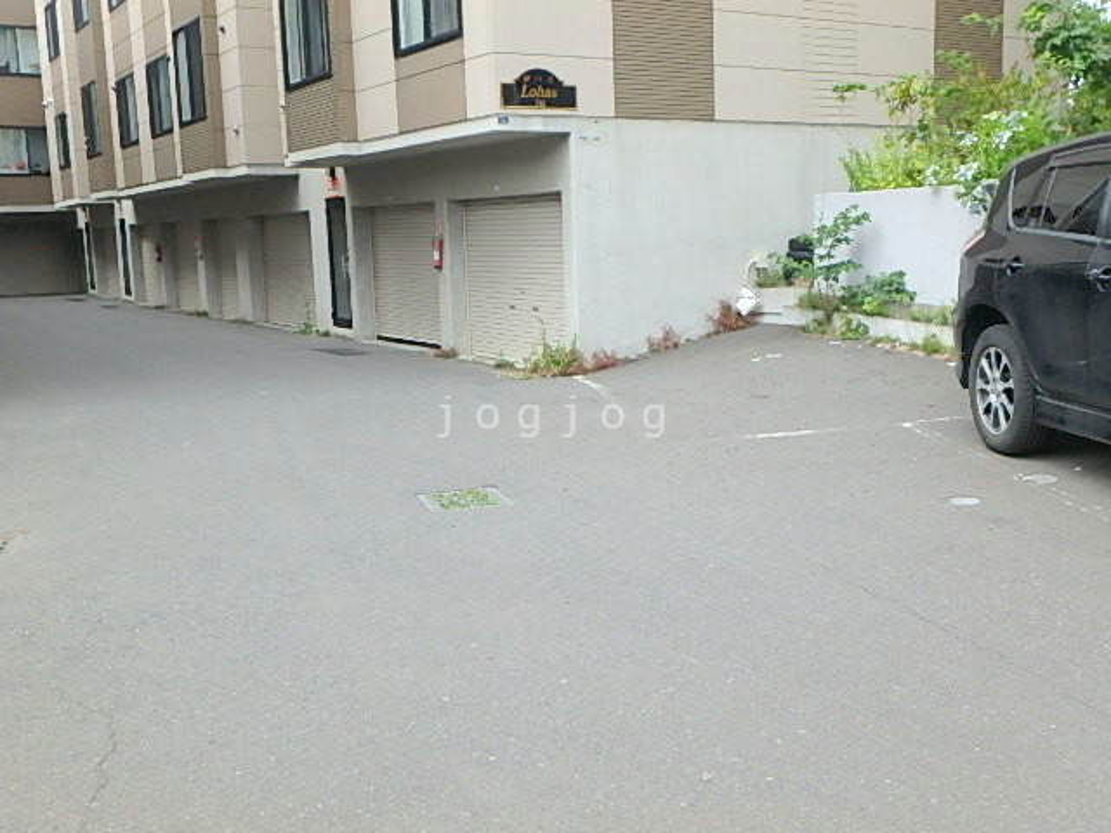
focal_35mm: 36
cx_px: 556
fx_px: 1155
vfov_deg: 39.7
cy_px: 416
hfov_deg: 51.4
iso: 250
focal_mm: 6.4
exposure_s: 1/500
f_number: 5
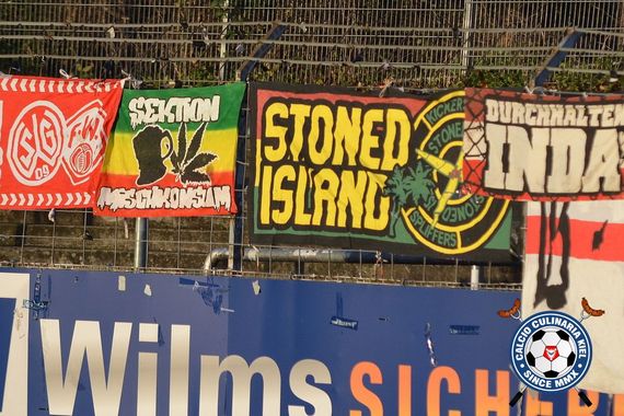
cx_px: 312
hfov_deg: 6.9
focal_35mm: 300
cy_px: 208
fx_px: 5200
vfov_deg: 4.6
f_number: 5.6
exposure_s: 1/1600
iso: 400
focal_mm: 200
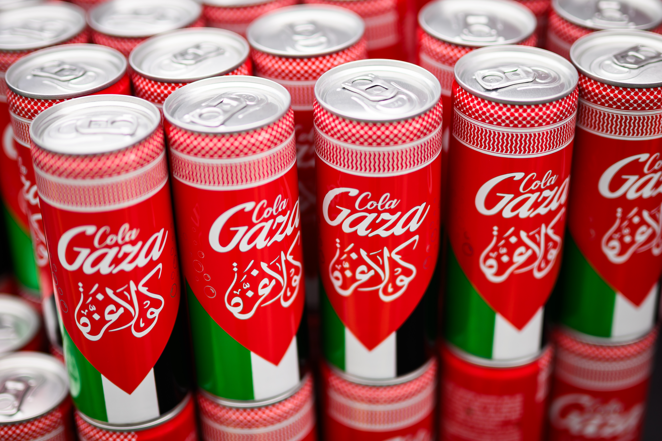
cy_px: 220
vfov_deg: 18.2
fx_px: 1379
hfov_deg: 27.0
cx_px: 331
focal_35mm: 75
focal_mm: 50
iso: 160
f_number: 1.2
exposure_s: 1/1600
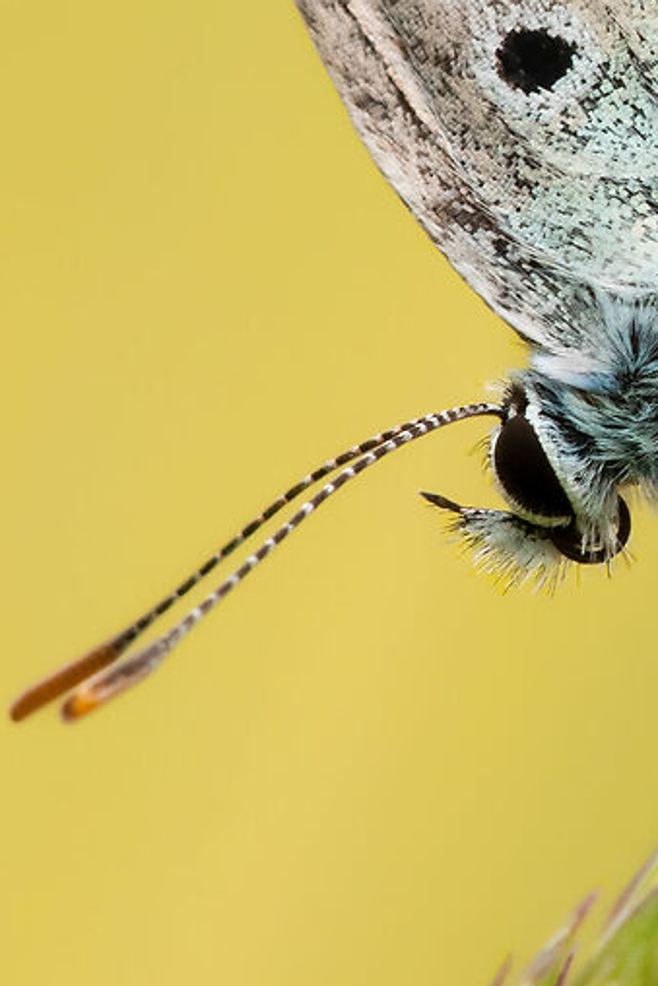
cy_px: 177
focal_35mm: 1062
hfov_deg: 1.3
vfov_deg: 1.9
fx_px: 29094
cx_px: 1205
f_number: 14
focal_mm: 150
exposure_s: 1/125
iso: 400
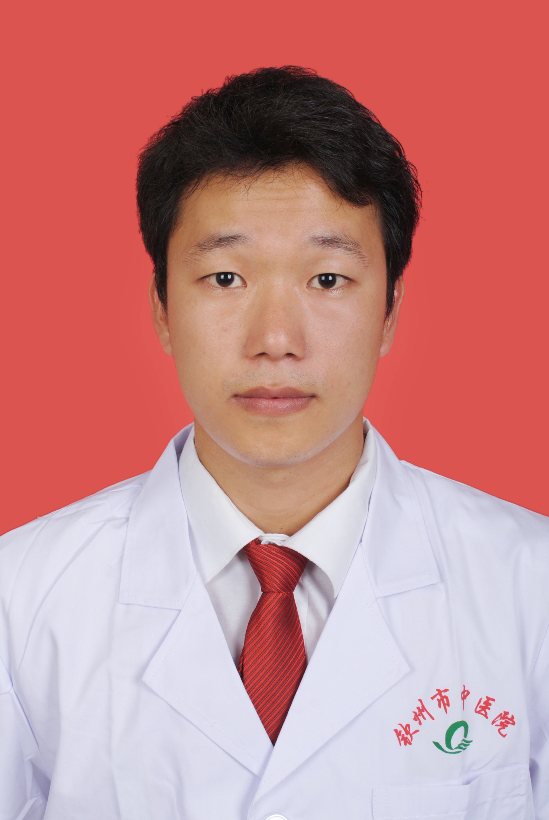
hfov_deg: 32.0
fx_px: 958
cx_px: 274
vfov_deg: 46.3
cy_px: 410
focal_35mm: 42
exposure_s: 1/100
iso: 100
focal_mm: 28
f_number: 11
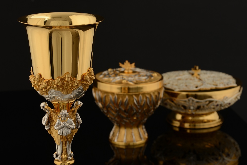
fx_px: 720
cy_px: 82
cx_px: 124
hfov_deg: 19.5
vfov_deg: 13.0
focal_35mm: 105
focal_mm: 105
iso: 100
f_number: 18
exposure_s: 1/125
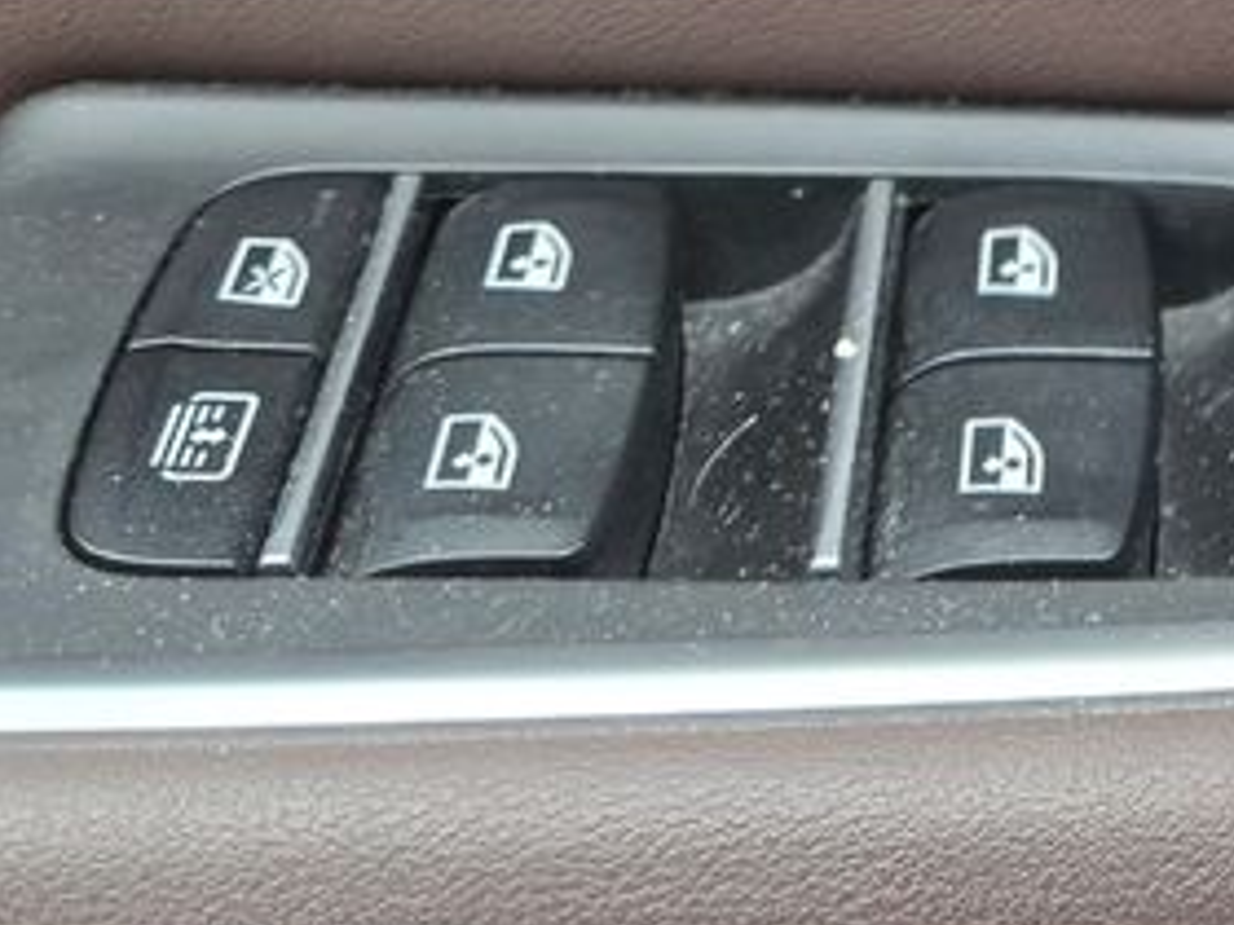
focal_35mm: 84
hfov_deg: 21.4
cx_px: 1542
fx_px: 2994
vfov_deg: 15.3
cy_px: -700
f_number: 1.8
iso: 200
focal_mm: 5.4
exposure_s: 1/100
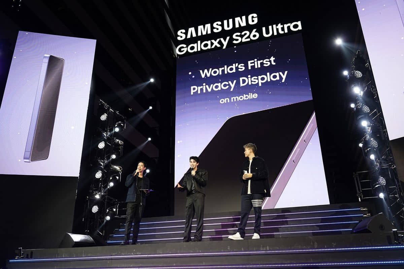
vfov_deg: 43.6
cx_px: 202
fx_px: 337
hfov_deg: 61.9
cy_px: 134
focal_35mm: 30
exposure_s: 1/100
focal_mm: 30
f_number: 2.8
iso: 400
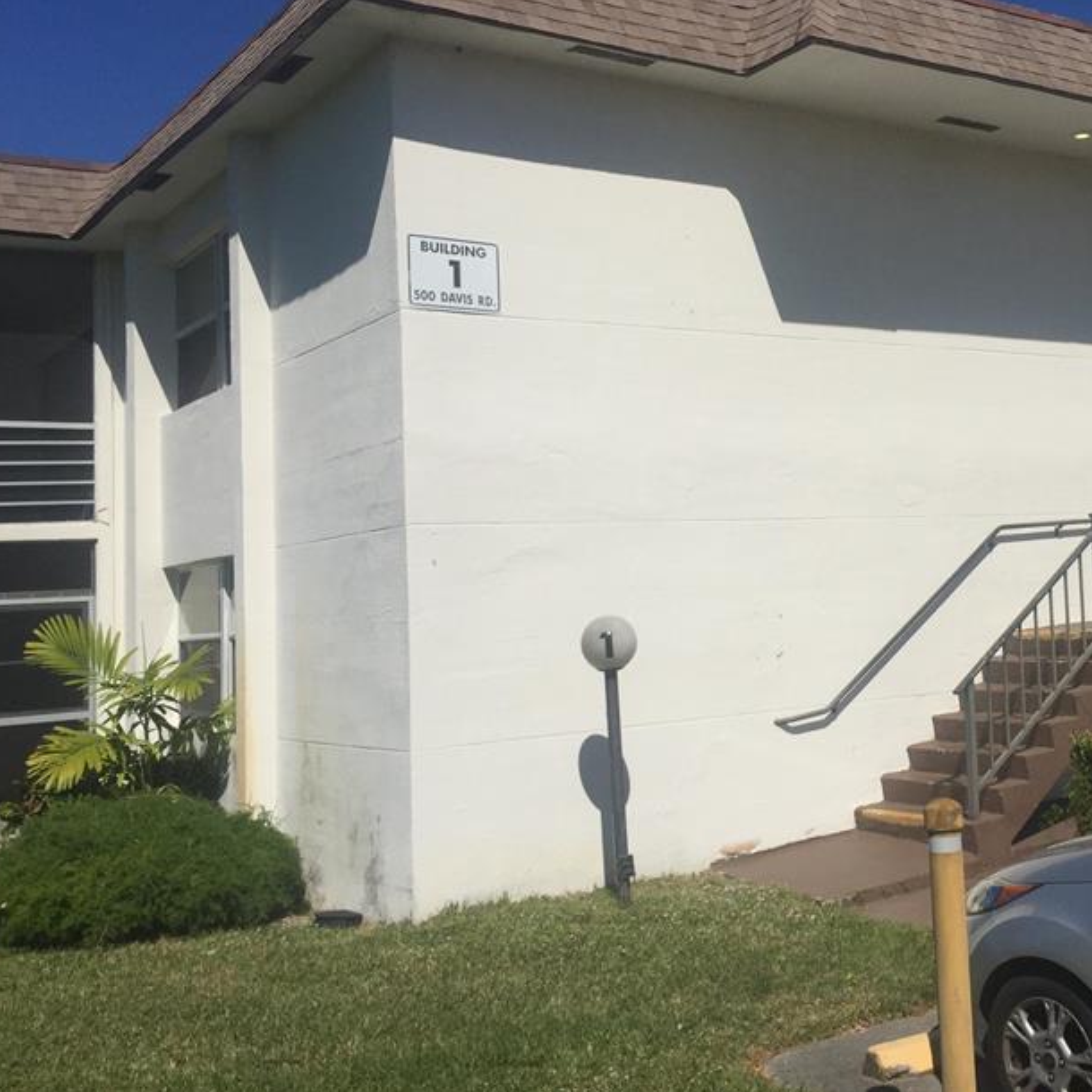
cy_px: 428
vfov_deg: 39.0
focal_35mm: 43
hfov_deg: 37.8
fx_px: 1535
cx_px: 868
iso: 32
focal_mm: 4.15
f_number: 2.2
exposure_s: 1/7937
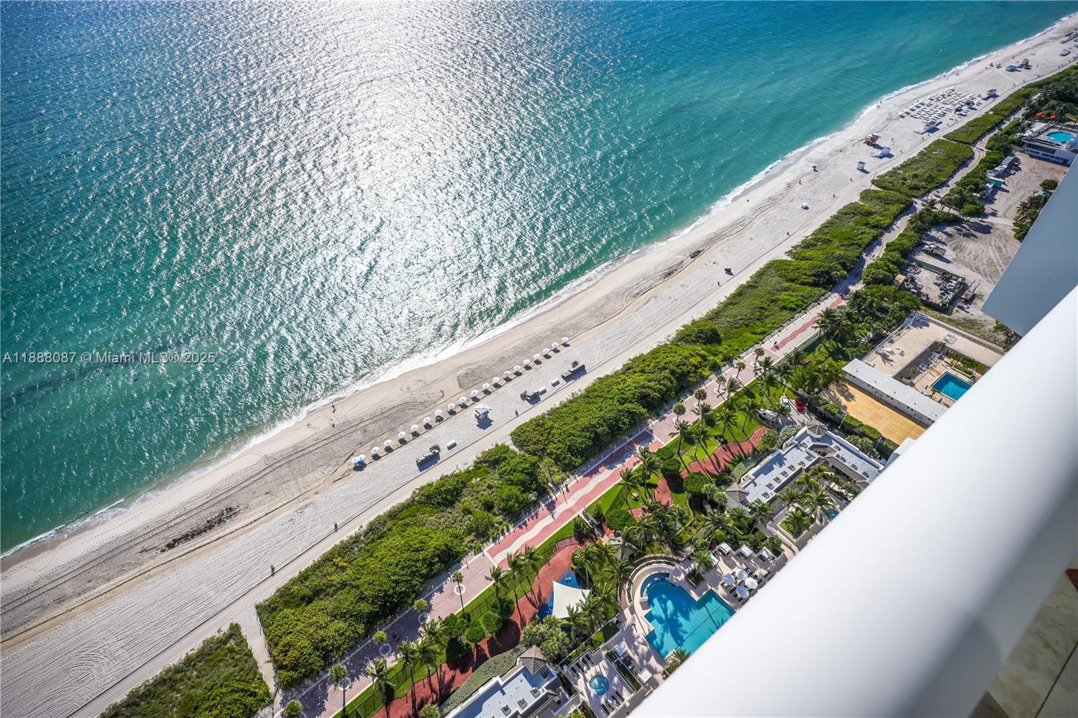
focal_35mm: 20
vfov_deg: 61.9
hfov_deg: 84.0
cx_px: 539
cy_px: 359
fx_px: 599
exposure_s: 1/2500
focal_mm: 20
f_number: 10
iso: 250
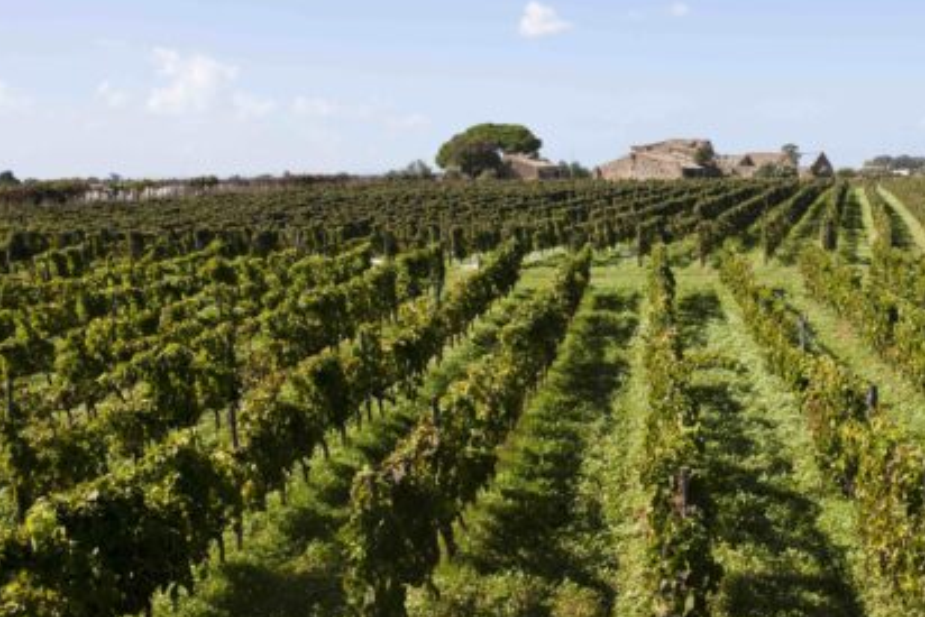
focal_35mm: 51
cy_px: 110
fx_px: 1311
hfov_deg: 37.5
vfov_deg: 26.0
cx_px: 734
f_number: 9
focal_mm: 28
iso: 200
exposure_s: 1/320
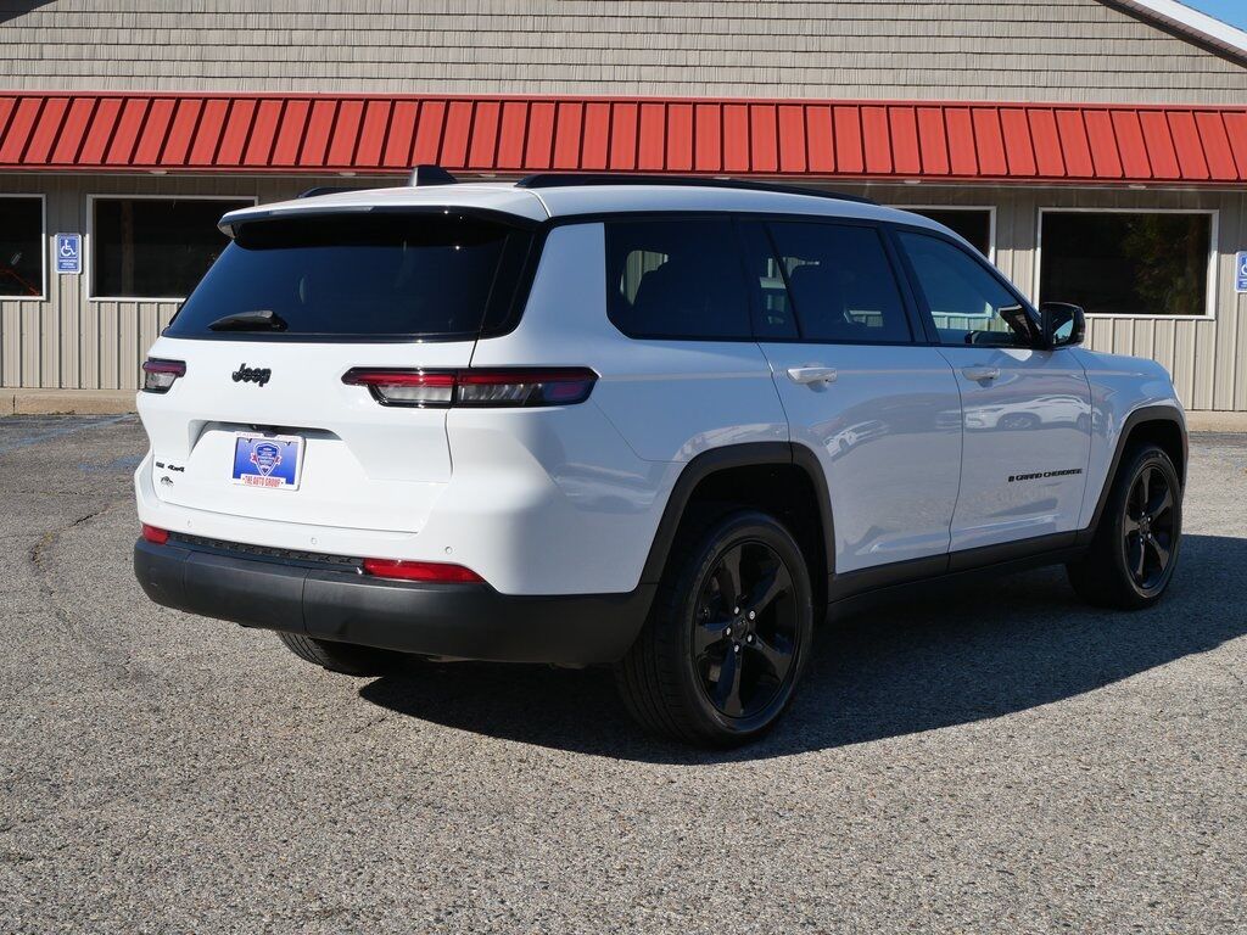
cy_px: 468
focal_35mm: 48
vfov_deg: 30.3
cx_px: 624
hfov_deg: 39.7
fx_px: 1729
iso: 200
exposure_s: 1/400
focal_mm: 24
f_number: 10
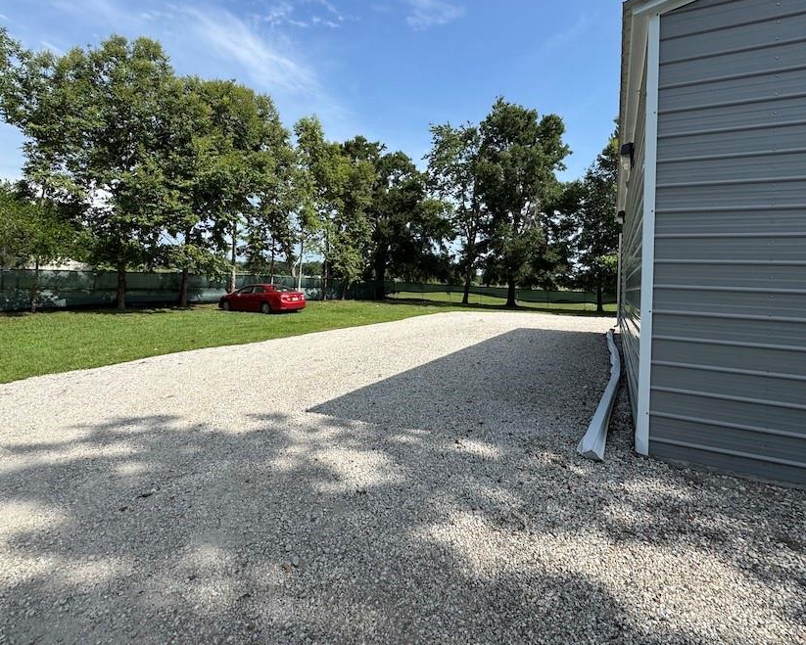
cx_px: 421
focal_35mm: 17
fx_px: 406
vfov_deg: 76.6
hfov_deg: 89.6
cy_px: 276
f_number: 2.2
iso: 50
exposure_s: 1/1567
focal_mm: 2.22
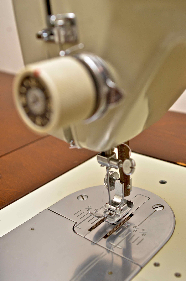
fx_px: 327
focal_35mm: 42
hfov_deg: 31.8
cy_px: 140
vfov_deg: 46.5
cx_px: 93
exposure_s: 1/60
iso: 500
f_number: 6.3
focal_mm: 28
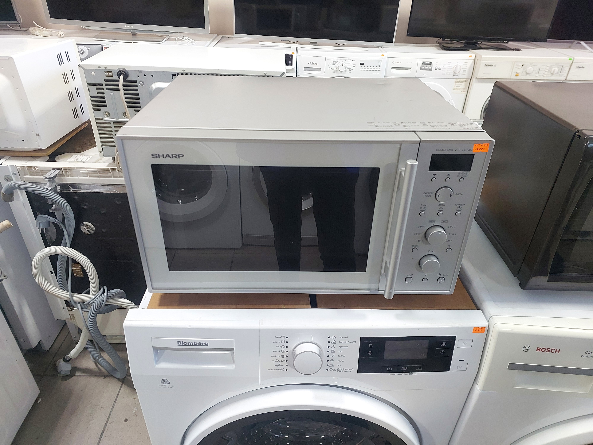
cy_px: 222
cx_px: 296
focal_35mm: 23
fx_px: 394
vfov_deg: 58.9
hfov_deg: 73.9
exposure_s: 1/33.3
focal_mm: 5.06
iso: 320
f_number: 1.8
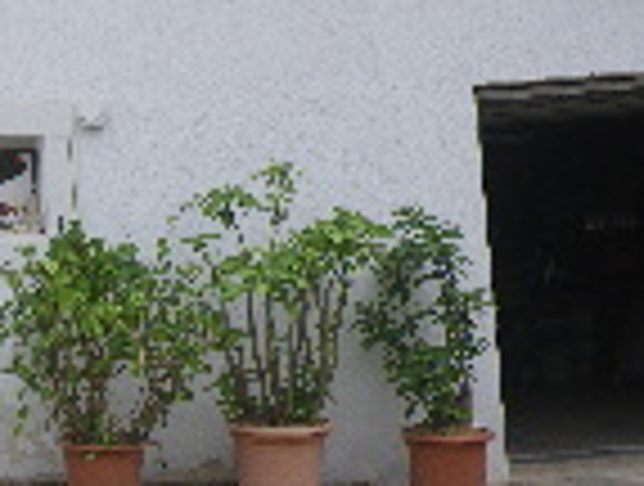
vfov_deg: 19.2
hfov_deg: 24.9
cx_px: 32
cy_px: 0
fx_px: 1399
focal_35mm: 75
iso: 50
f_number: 3.5
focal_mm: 5
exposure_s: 1/500
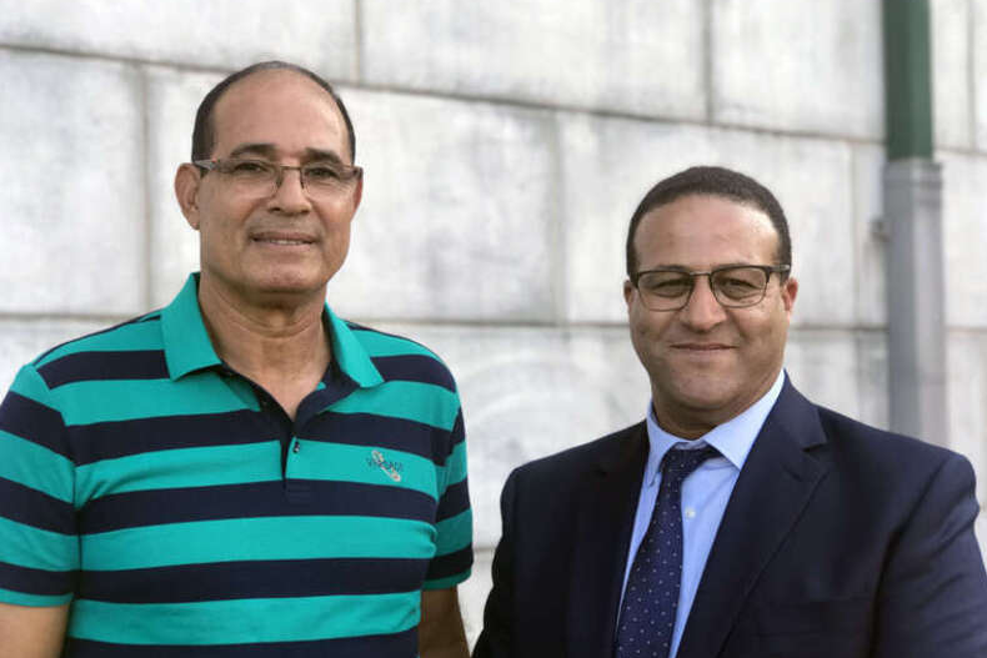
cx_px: 490
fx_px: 1645
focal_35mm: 60
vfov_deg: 22.6
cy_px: 347
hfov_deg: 33.4
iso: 20
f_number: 2.8
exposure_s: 1/136
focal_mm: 6.6
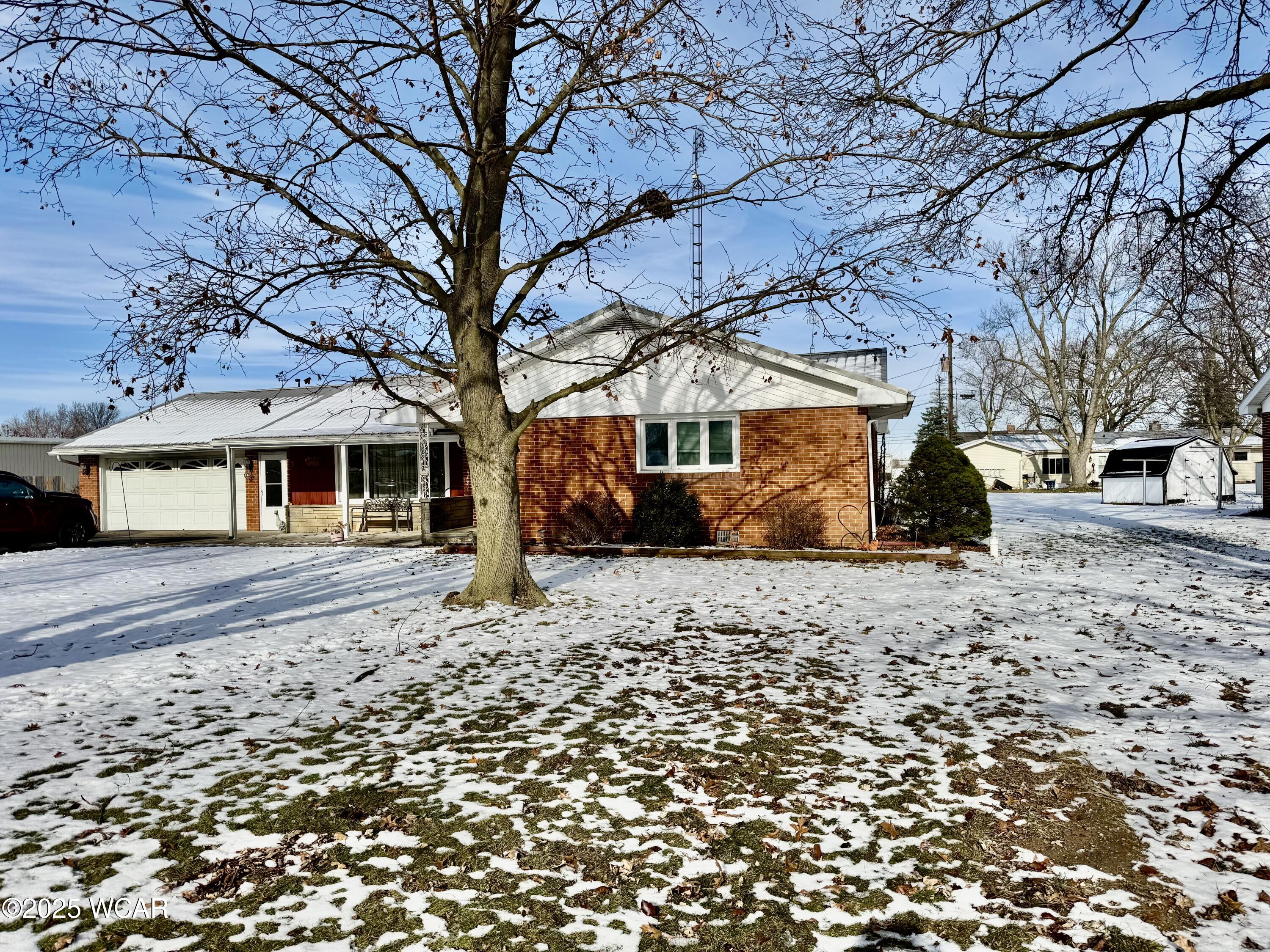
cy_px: 476
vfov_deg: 56.8
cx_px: 635
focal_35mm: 24
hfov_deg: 71.6
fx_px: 881
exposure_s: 1/10417
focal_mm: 6.76
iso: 80
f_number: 1.78
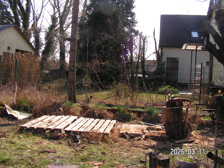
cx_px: 112
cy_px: 84
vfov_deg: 39.7
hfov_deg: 51.4
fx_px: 233
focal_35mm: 36
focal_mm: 6
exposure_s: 1/250
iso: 64
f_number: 4.8
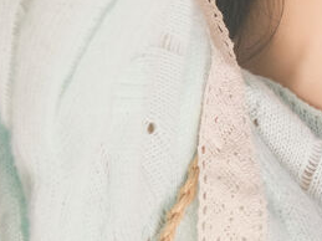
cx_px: 558
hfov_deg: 2.2
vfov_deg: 1.6
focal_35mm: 904
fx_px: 8405
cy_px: -65
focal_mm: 135
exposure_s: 1/8000
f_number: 2
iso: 1000
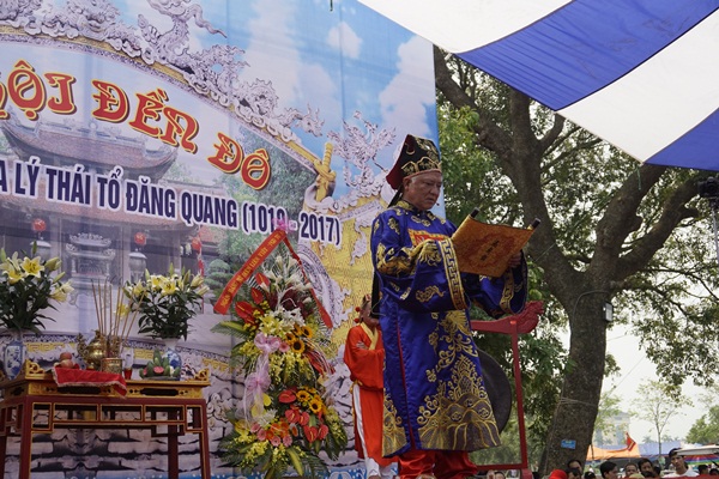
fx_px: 989
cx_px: 360
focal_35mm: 50
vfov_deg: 27.3
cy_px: 240
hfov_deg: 40.0
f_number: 6.3
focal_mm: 33
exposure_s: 1/640
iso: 320
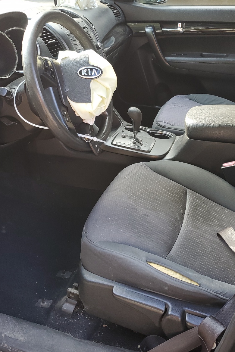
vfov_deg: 51.9
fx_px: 362
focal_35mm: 37
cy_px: 173
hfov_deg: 35.9
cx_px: 132
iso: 65
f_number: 1.5
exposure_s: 1/120
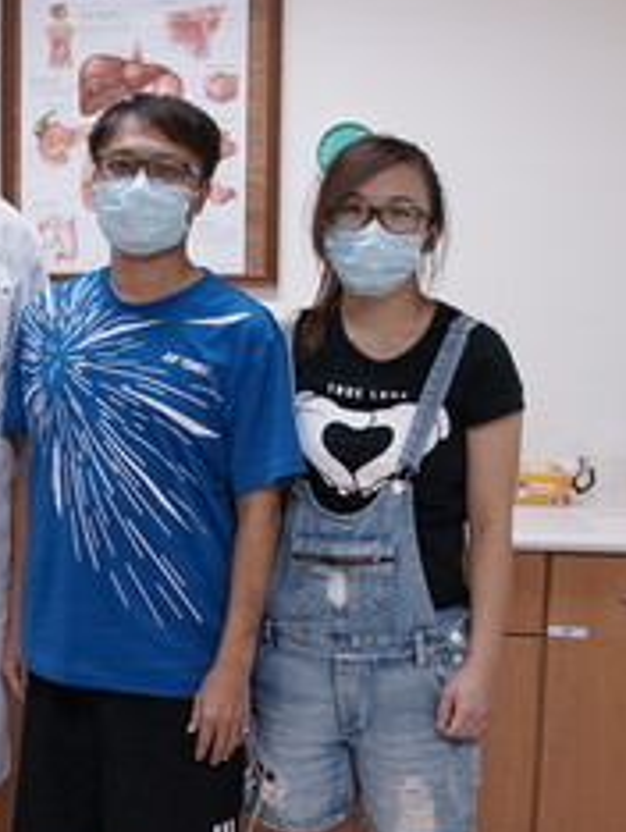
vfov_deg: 32.6
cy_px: 503
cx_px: 135
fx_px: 1420
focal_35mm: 59
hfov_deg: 24.5
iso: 800
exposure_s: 1/60
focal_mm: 16
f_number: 4
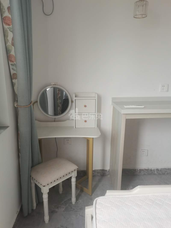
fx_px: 171
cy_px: 114
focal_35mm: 26
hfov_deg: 53.1
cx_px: 86
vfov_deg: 67.3
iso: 125
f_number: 1.8
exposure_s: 1/50
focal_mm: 5.58
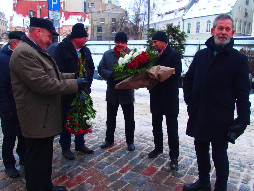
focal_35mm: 31
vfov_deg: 45.5
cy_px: 97
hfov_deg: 58.3
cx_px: 121
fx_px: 227
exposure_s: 1/100
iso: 100
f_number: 2.8
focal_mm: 6
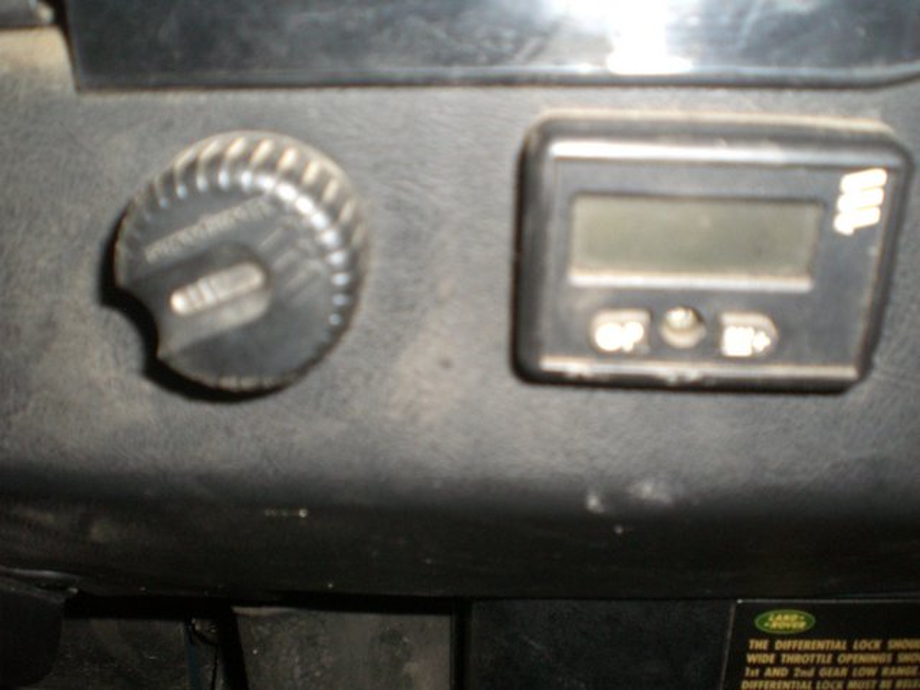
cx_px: 460
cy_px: 345
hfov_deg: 49.0
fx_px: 1010
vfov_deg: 37.7
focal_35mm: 38
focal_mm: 6.3
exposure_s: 1/60
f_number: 3.1
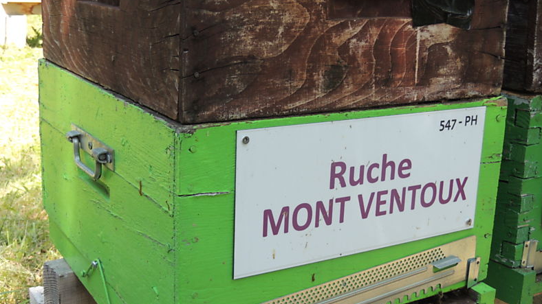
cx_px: 270
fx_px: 747
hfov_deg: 39.9
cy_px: 141
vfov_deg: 23.0
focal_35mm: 52
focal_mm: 8.3
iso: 100
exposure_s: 1/160
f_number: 3.5
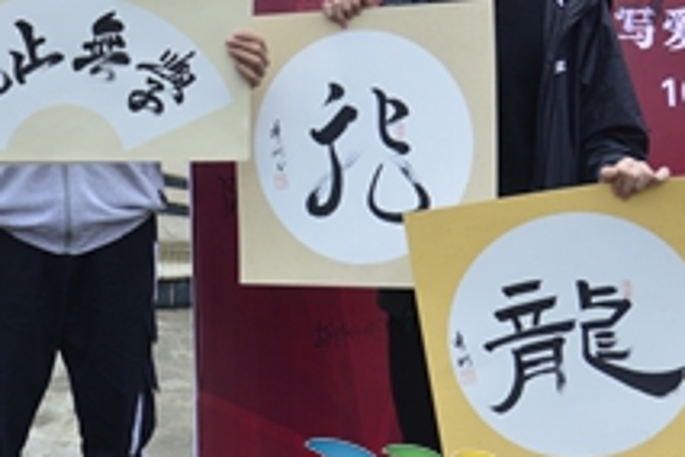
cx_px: 32
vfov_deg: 16.9
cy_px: 87
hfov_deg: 24.4
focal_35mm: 80
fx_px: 1522
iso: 250
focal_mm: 34
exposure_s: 1/400
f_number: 6.3
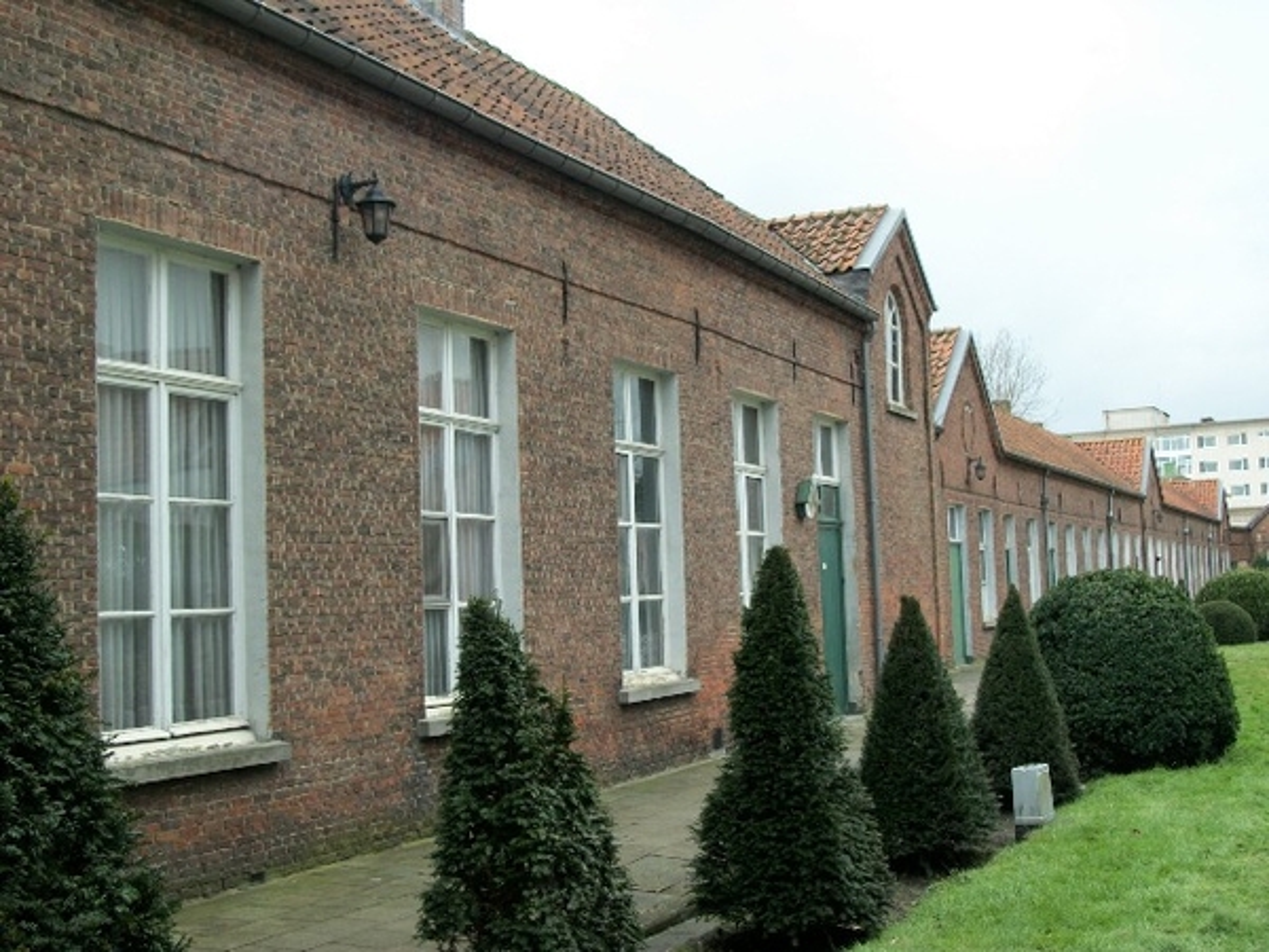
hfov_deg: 46.8
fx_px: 1466
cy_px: 476
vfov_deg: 36.0
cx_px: 634
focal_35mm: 40
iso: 80
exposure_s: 1/80
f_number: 3.2
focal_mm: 7.1
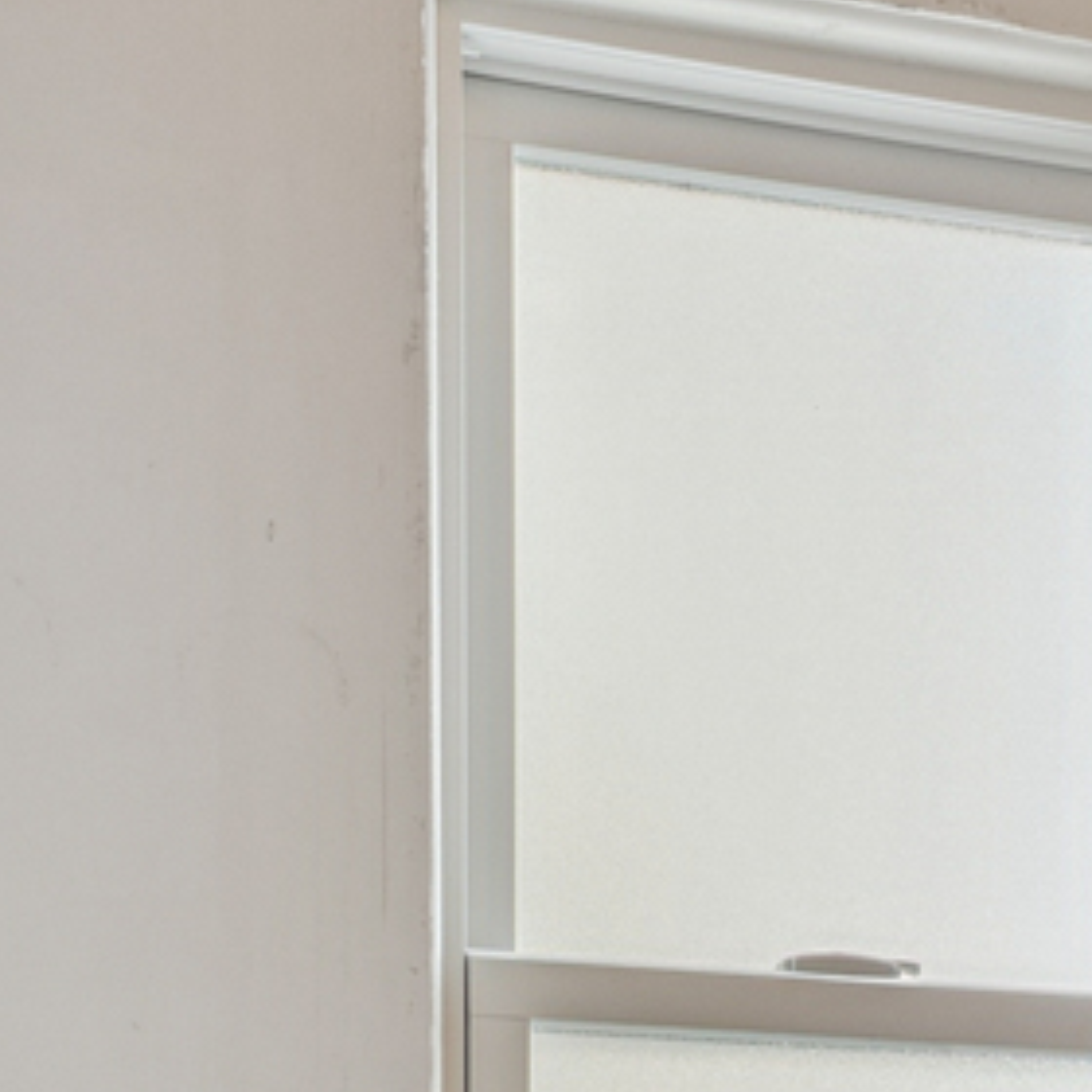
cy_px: 1638
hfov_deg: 23.4
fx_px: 2641
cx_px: 562
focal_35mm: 74
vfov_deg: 20.1
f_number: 8
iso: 400
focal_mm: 10
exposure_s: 1/20
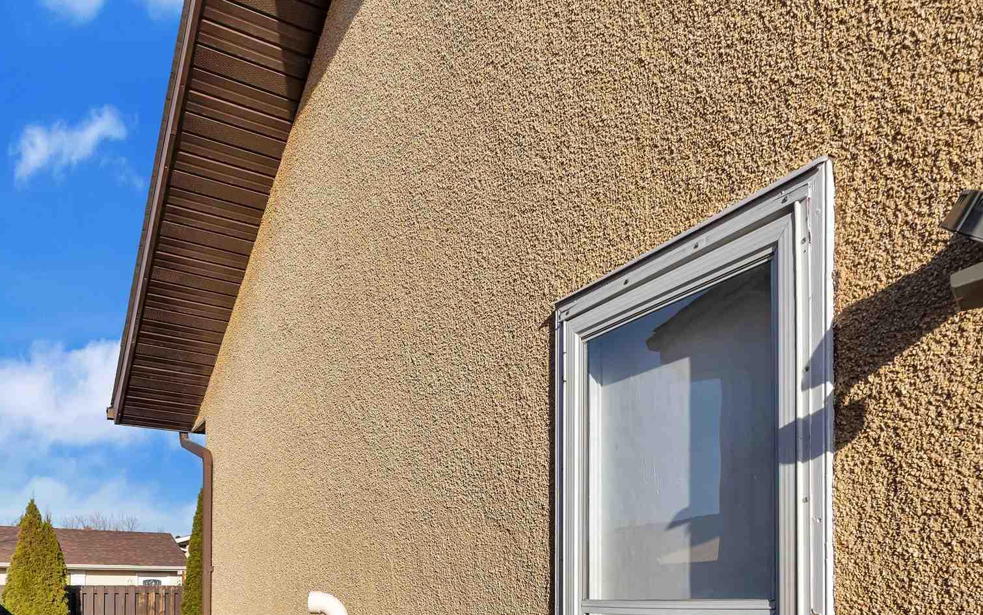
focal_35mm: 29
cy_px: 614
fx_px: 777
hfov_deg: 64.2
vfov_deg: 38.4
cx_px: 578
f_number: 6.3
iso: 200
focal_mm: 14
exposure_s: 1/1000
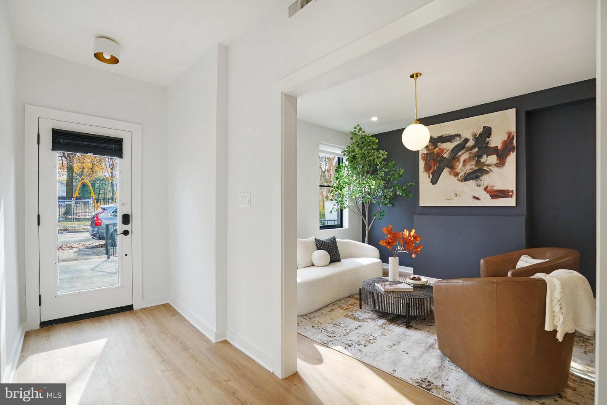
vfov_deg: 73.7
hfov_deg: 96.7
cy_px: 202
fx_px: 270
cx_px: 304
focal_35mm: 16
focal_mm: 16
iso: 1250
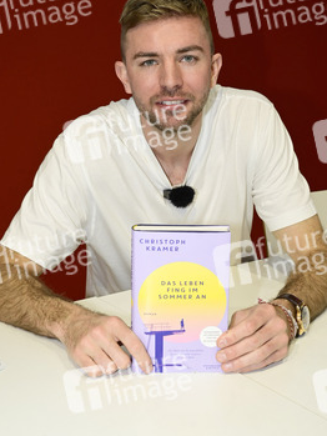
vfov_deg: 42.9
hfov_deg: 32.9
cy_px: 196
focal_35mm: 44
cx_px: 164
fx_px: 554
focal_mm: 40
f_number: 8
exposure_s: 1/200
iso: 1600
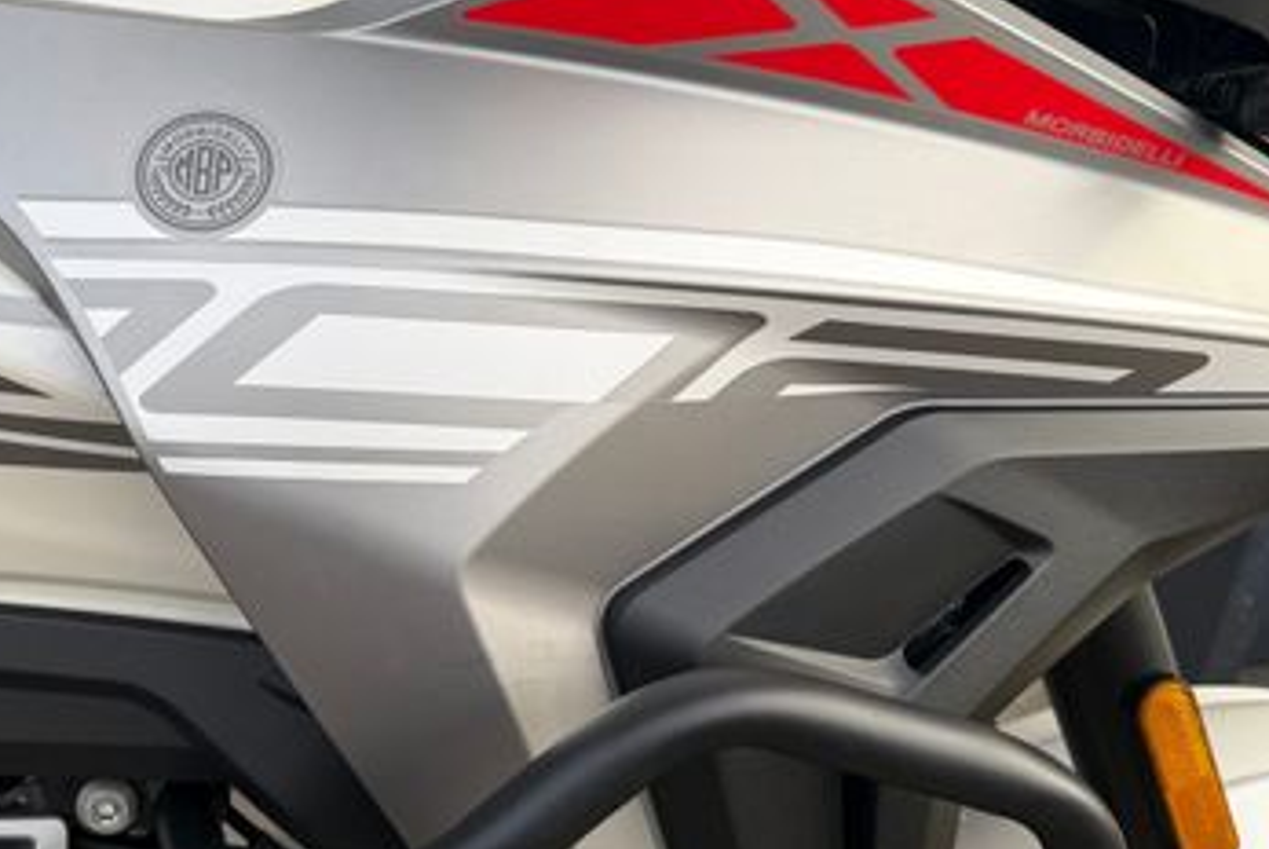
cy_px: 424
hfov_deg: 40.1
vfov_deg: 29.3
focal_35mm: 46
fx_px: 1623
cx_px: 176
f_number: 1.78
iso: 80
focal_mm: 6.76
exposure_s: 1/1018
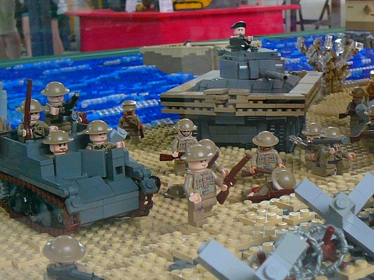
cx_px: 226
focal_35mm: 67
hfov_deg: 28.9
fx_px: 724
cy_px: 159
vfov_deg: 21.9
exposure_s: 1/8
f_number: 3
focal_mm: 5.6
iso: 200
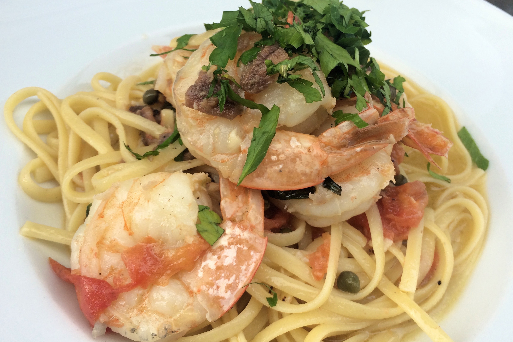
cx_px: 270
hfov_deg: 54.4
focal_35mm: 35
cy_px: 172
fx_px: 499
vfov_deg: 37.9
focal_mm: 4.12
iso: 32
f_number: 2.2
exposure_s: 1/410
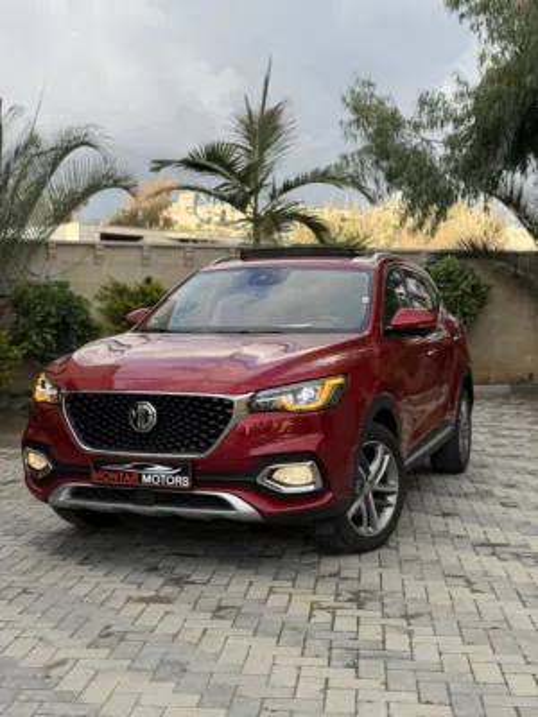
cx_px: 269
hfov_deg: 30.3
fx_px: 995
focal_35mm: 48
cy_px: 358
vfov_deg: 39.7
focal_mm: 6.76
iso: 100
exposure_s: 1/778
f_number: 1.78
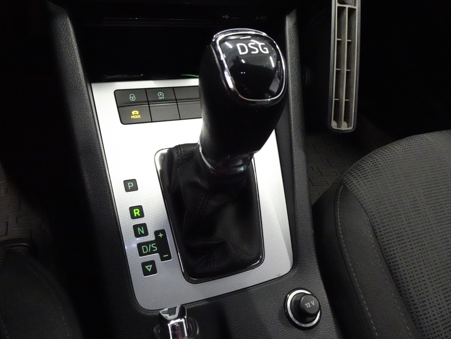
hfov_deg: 71.6
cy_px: 170
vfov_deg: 56.8
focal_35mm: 24
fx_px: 313
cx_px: 226
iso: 1600
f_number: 3.5
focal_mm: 4.25
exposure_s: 1/25
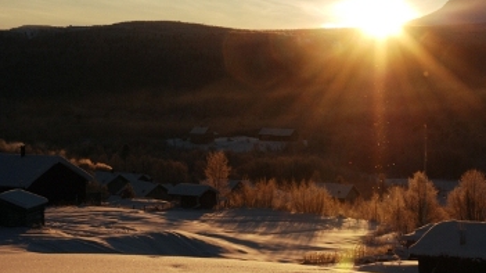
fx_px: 1404
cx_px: 341
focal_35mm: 109
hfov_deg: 19.5
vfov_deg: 11.1
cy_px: 147
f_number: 13
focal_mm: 38
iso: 400
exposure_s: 1/640
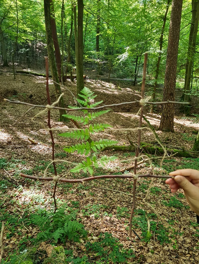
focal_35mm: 26
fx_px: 199
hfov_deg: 53.1
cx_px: 100
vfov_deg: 67.3
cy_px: 132
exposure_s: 1/100
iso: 200
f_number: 1.8
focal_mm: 5.4
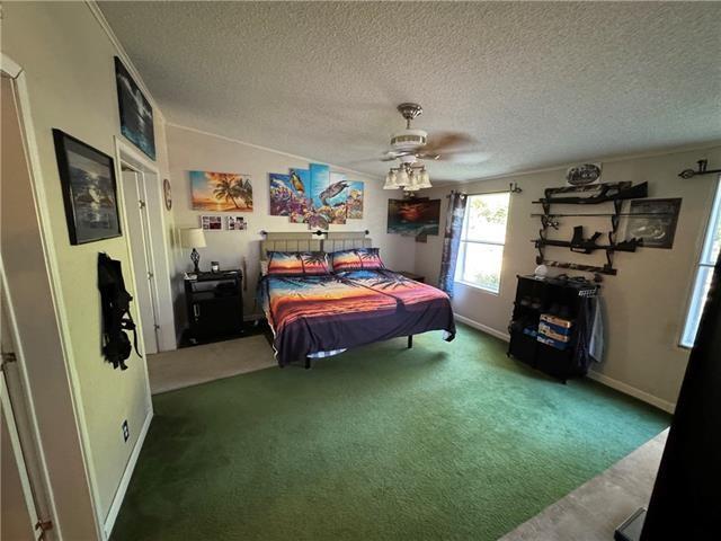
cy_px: 270
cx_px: 360
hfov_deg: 102.1
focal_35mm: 14
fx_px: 292
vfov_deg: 85.7
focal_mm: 2.22
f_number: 2.2
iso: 1250
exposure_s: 1/40
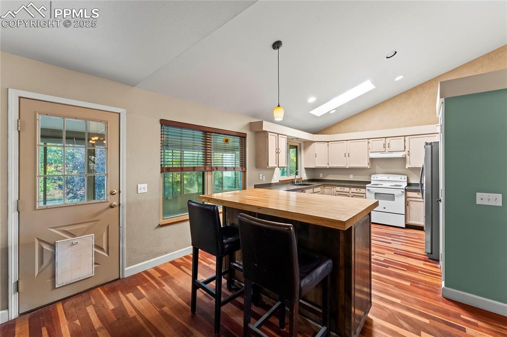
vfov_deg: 81.2
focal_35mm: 14
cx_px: 254
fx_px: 197
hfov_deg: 104.3
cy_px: 168
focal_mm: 14
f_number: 8
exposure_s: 1.3
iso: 400
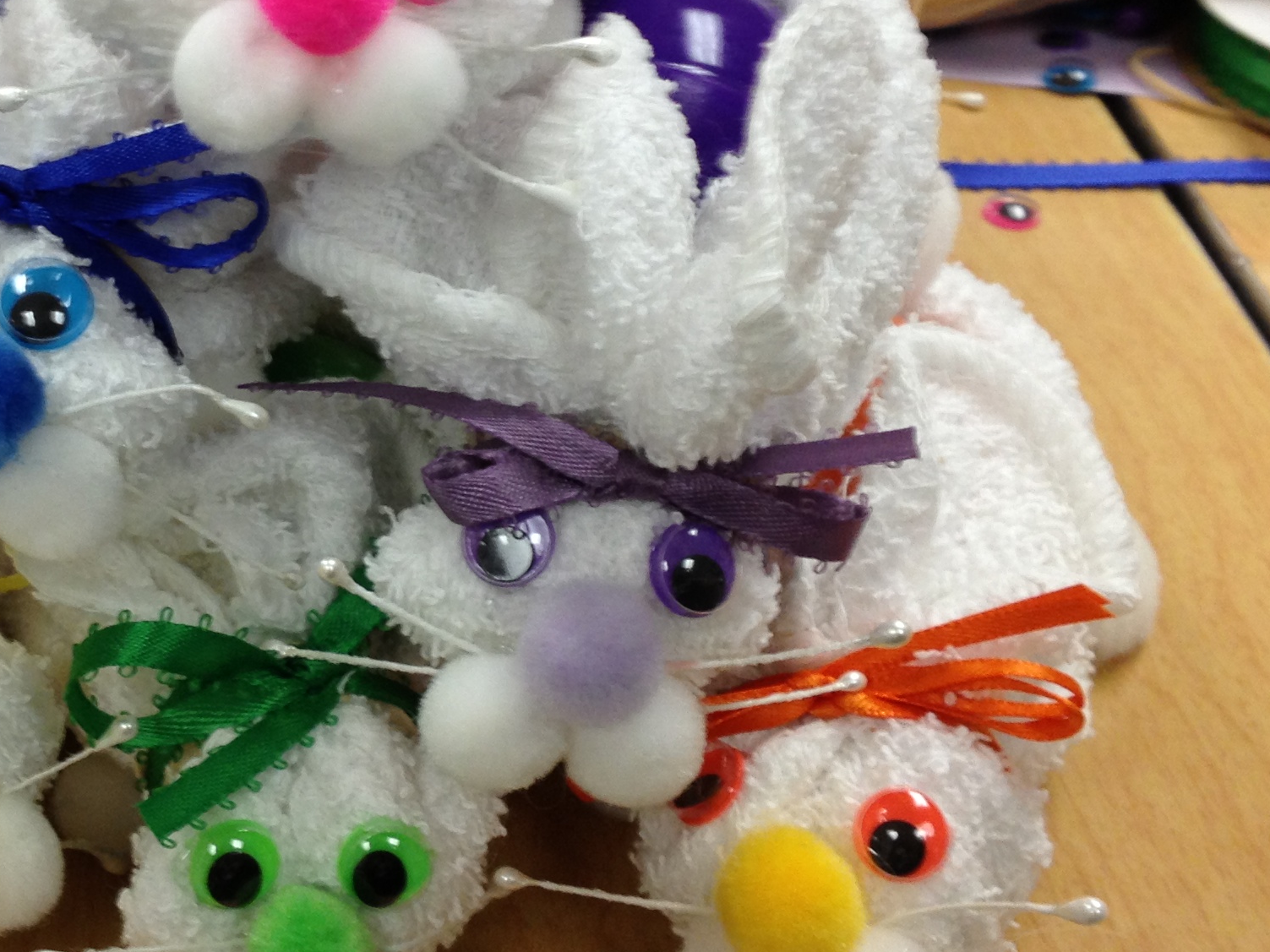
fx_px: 2788
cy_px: 280
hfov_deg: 25.3
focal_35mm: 76
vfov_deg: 19.3
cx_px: 298
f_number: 2.4
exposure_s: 1/24
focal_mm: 4.28
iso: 50
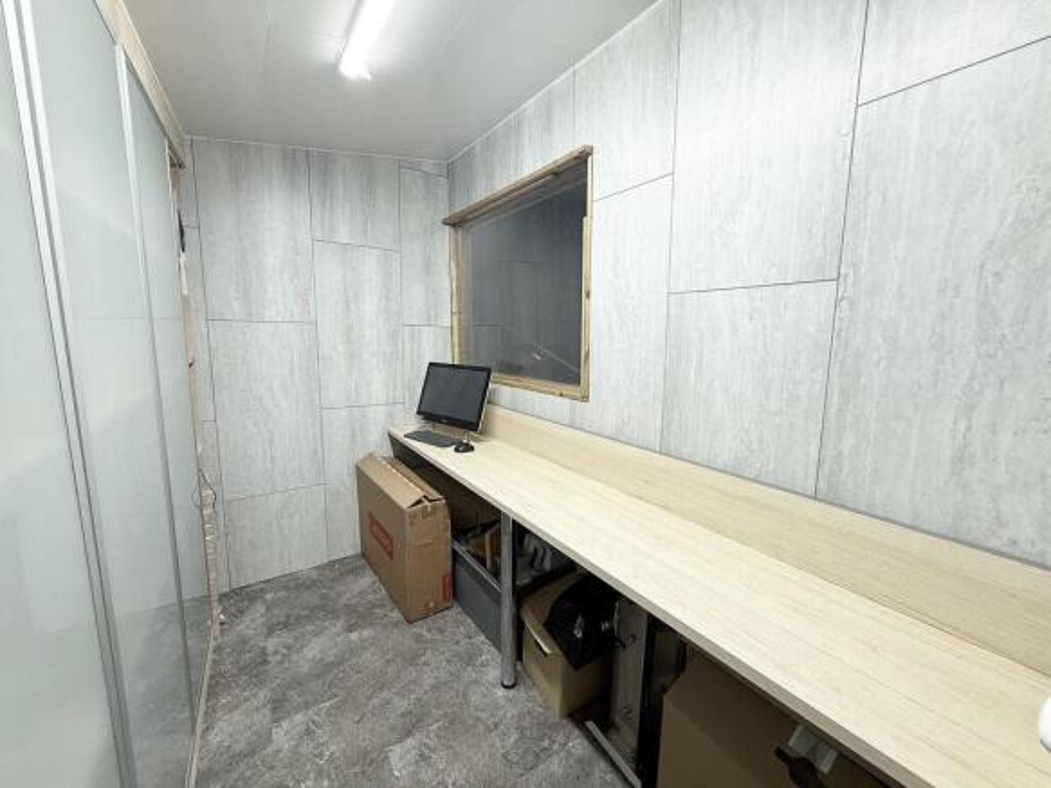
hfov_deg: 102.1
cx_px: 526
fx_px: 425
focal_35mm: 14
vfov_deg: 85.7
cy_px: 394
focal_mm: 2.22
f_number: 2.2
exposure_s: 1/100
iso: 125
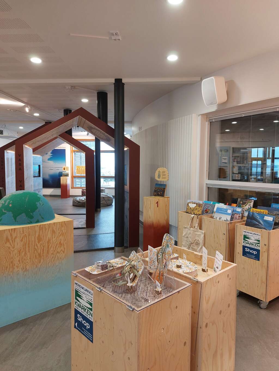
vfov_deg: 69.4
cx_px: 140
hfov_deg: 54.9
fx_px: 269
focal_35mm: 25
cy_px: 186
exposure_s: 1/50
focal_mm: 5.23
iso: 160
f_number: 1.8
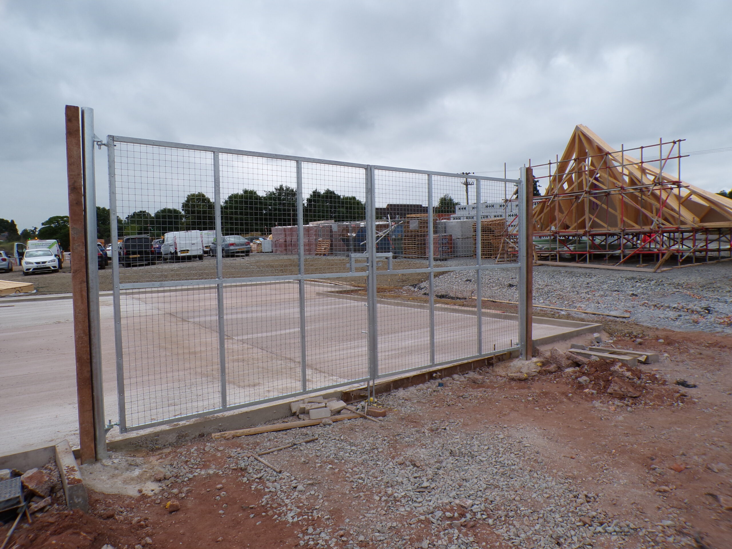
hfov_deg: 71.6
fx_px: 508
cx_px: 366
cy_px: 274
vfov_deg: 56.8
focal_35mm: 24
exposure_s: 1/400
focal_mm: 4.3
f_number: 5.8
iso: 100
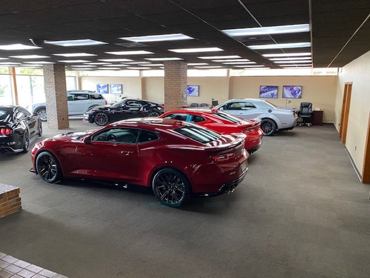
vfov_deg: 53.1
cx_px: 185
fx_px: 278
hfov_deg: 67.3
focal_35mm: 26
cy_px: 139
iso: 250
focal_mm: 4.25
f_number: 1.8
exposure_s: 1/60
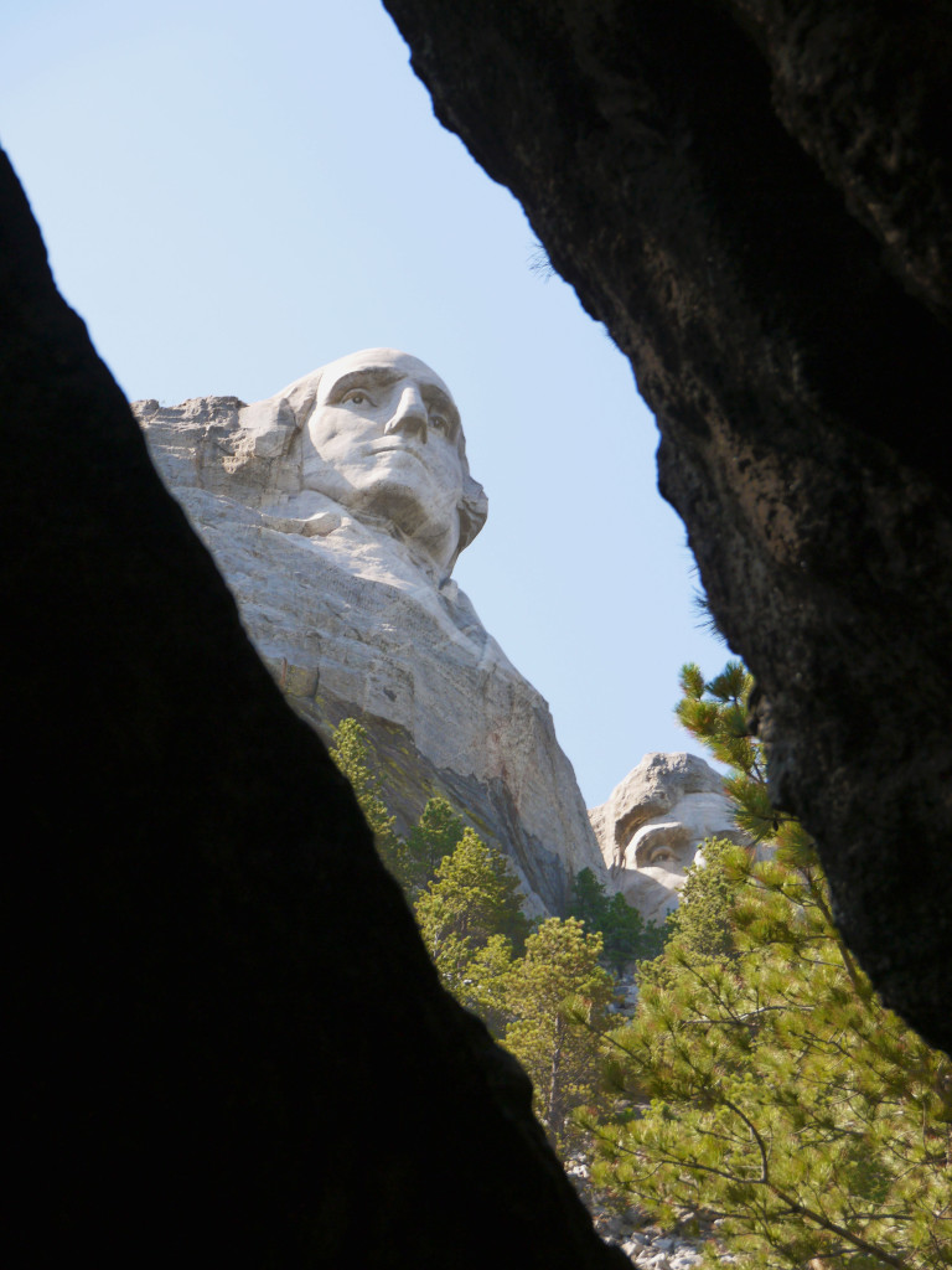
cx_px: 476
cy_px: 635
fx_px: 2420
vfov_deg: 29.4
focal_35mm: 66
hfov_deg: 22.3
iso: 160
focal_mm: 33
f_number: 7.1
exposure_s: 1/200
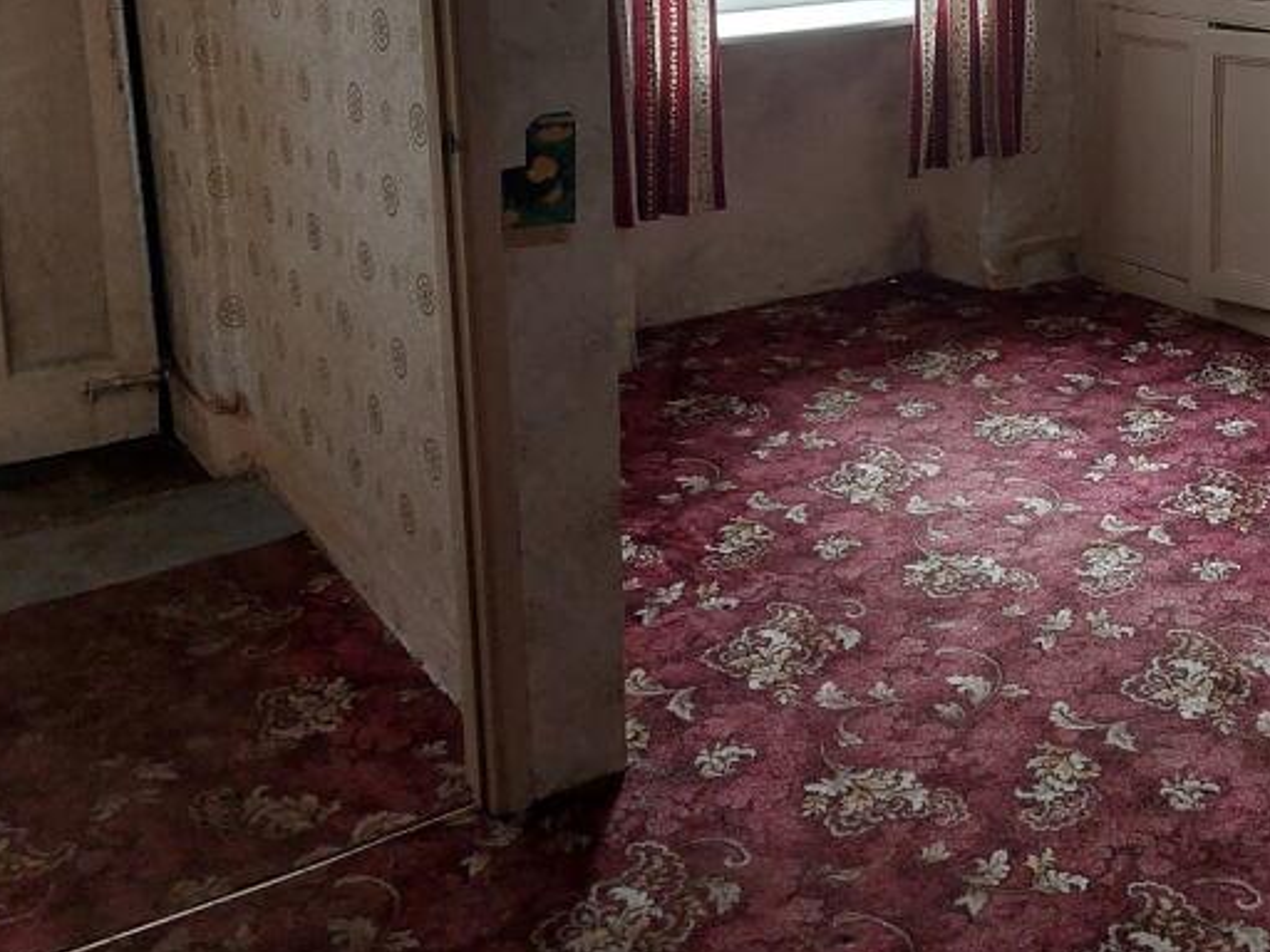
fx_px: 1834
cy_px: 94
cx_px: 883
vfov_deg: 28.0
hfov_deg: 37.6
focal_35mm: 50
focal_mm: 5.23
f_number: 1.8
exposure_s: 1/50
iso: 200
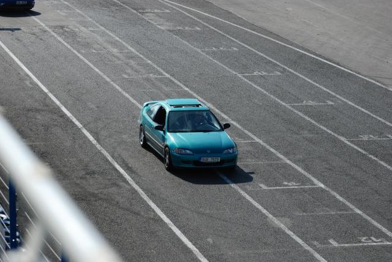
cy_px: 131
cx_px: 196
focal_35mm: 150
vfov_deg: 9.2
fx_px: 1635
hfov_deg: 13.7
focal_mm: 100
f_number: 4.8
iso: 400
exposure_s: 1/3200
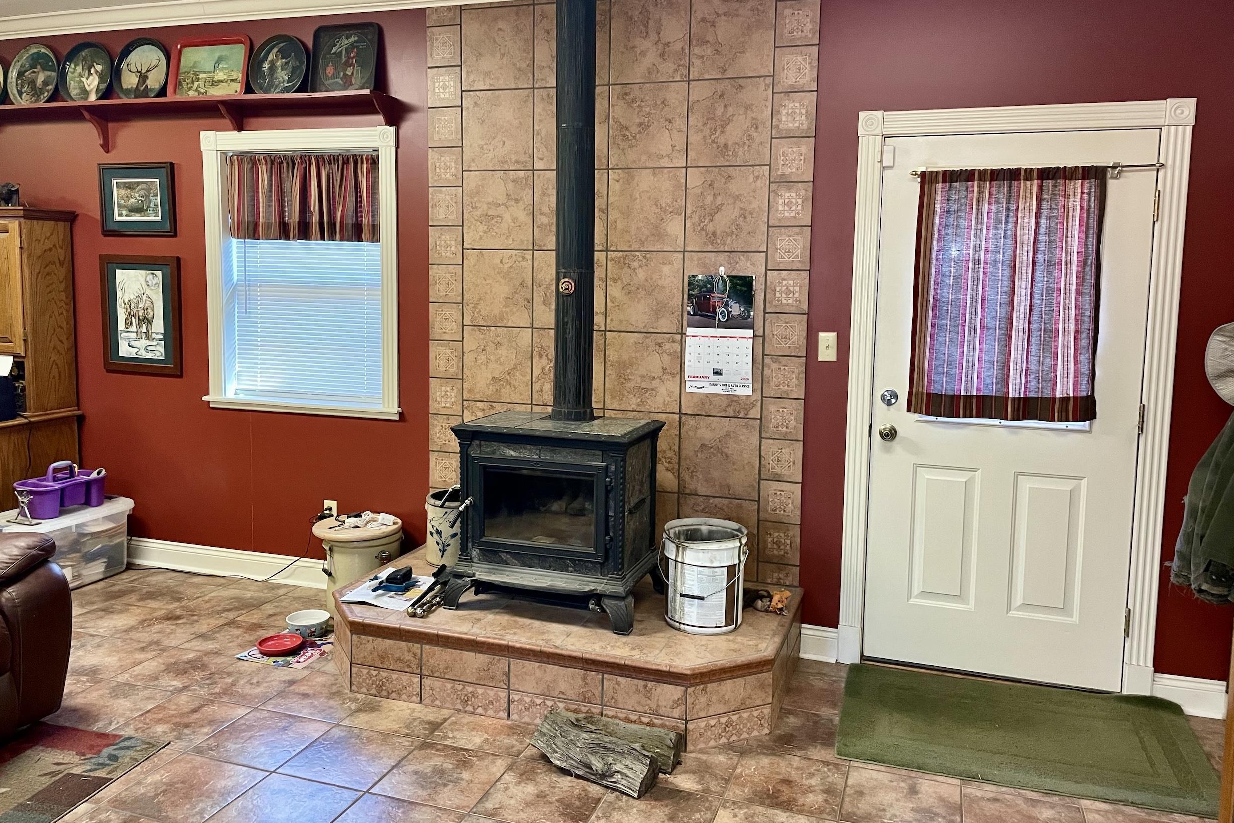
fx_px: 960
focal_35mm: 28
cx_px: 617
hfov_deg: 65.5
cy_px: 359
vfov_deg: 46.3
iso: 400
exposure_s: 1/60
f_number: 1.6
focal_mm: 4.2
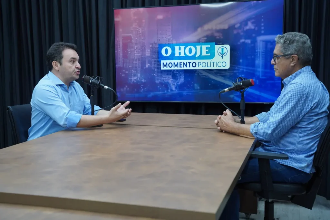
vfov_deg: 30.5
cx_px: 165
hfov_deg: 44.5
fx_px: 403
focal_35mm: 44
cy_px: 110
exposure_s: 1/160
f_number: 4
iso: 500
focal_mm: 44
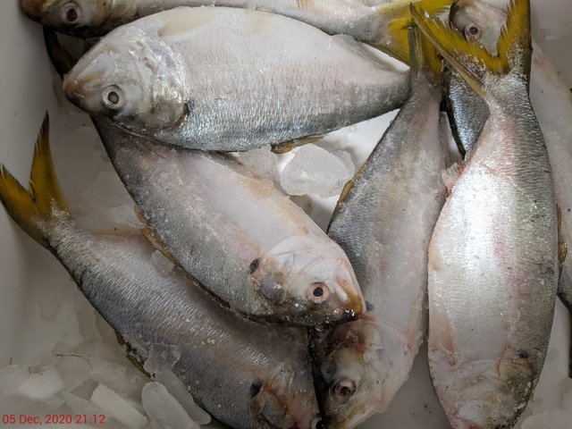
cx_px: 286
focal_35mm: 27
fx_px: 446
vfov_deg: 51.4
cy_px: 214
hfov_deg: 65.3
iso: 162
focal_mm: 4.44
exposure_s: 1/24
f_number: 1.8
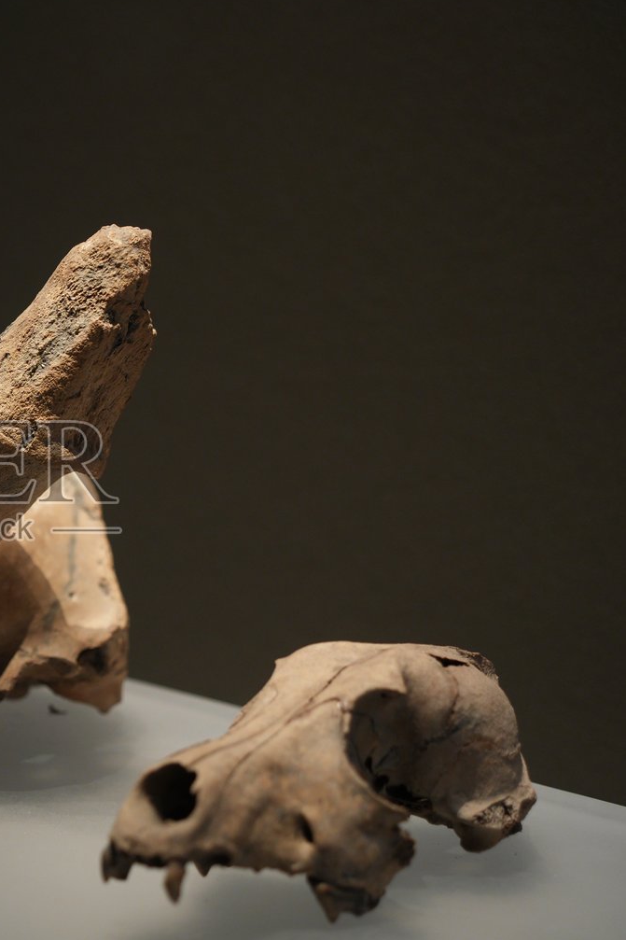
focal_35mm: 89
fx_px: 2322
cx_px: -35
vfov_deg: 22.9
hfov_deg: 15.0
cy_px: 485
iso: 1000
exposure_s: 1/60
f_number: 4
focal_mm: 56
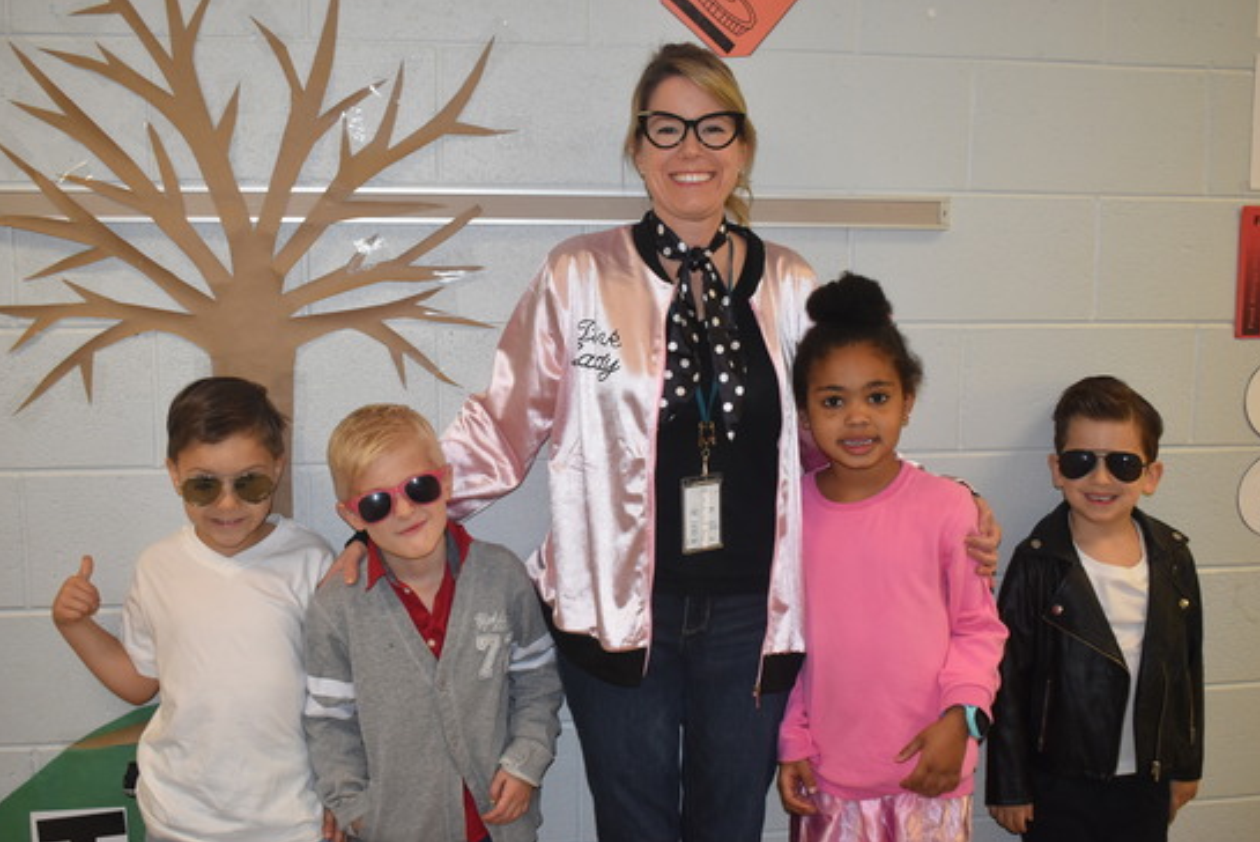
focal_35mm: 39
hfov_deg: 50.1
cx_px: 622
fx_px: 1349
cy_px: 428
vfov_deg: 34.7
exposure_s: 1/80
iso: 800
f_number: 4.5
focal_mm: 25
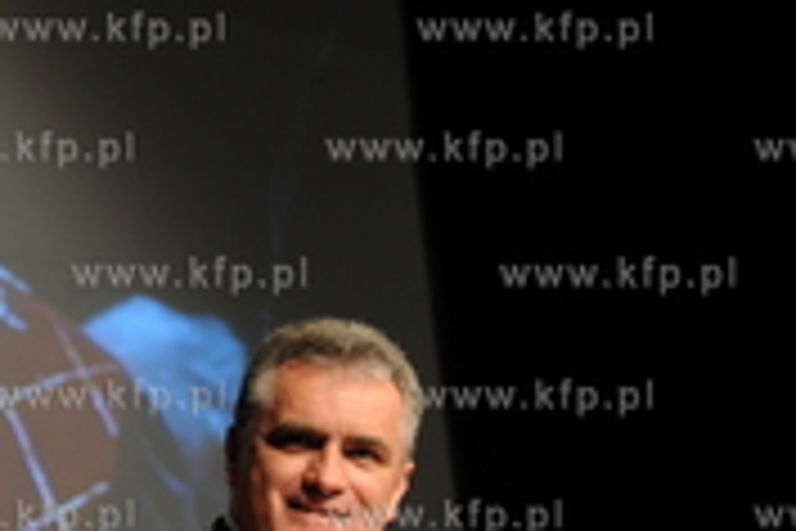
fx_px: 2896
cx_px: -81
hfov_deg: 15.2
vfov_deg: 10.5
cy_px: 333
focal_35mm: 131
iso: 800
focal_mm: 58
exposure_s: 1/60
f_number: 4
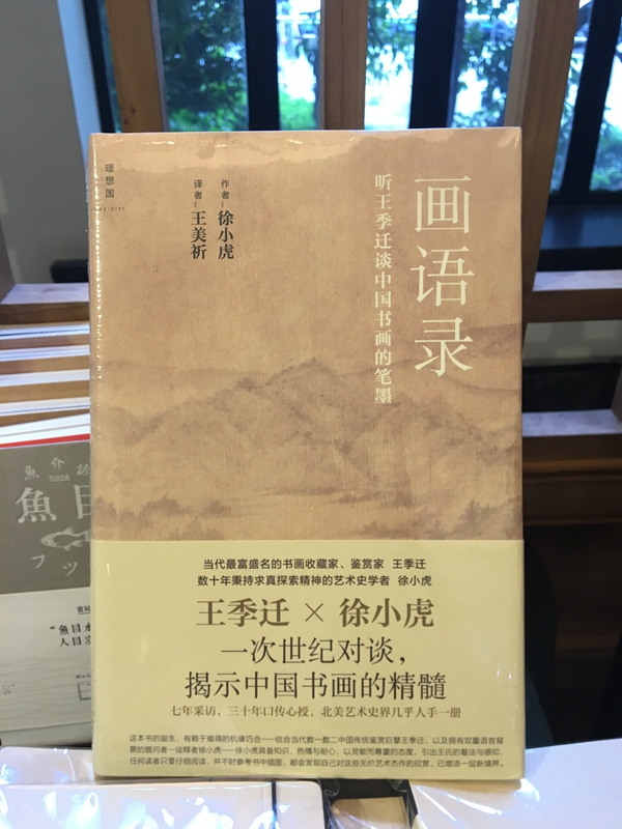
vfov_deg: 61.7
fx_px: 695
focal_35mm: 29
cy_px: 414
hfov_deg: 48.2
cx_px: 311
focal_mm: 4.15
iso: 80
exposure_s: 1/33
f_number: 2.2
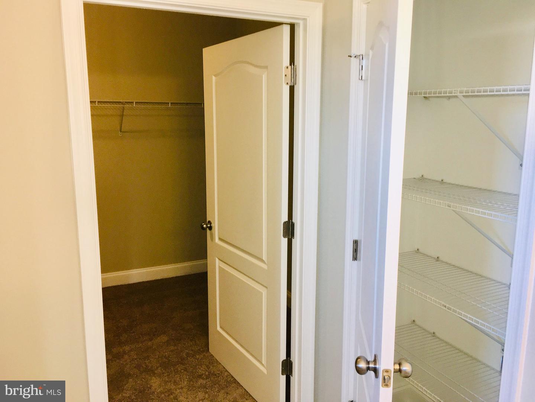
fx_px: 448
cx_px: 268
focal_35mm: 29
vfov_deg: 48.2
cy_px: 201
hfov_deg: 61.7
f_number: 2.2
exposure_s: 1/30
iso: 64
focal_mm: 4.15
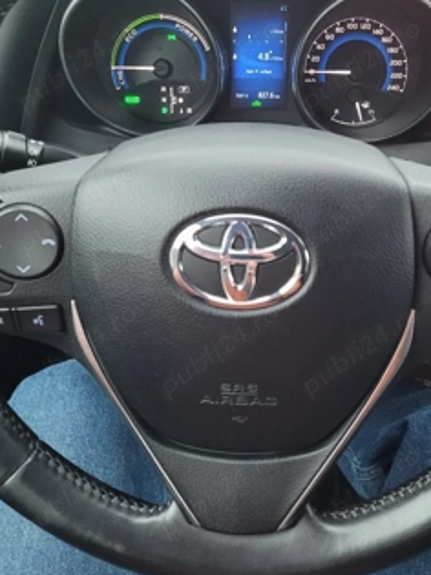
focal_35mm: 33
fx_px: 548
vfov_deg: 55.0
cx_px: 256
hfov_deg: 42.7
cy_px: 230
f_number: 1.8
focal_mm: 5.4
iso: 500
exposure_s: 1/25
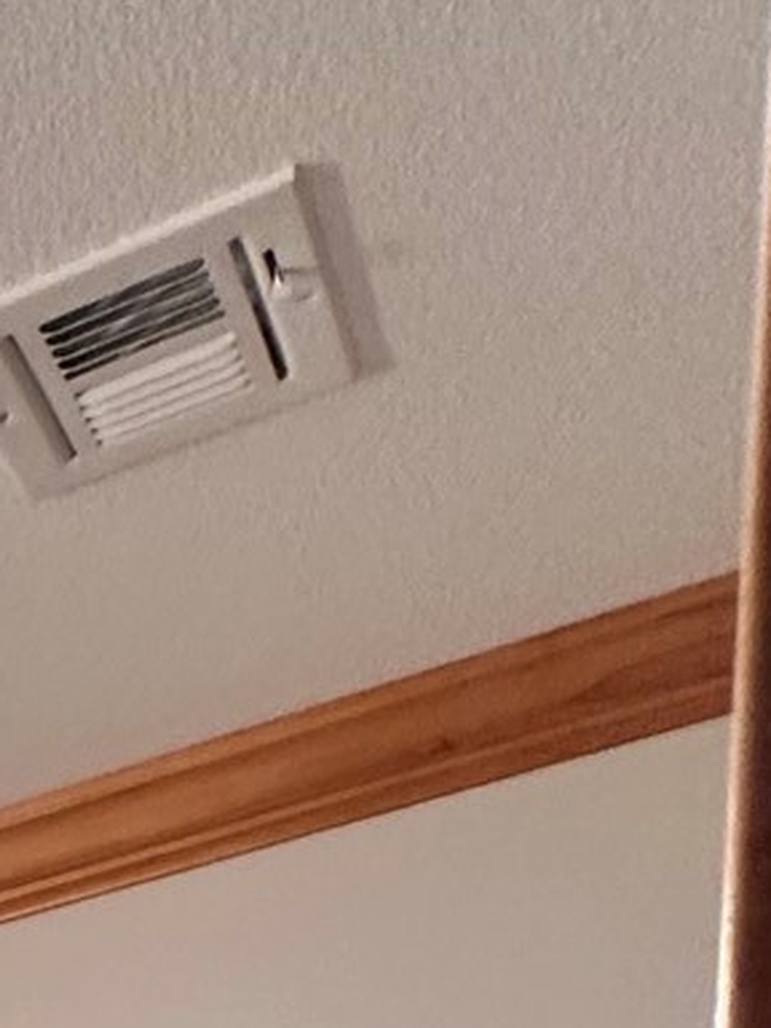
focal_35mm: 70
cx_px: -712
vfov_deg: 18.8
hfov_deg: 16.6
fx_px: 2079
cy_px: 2008
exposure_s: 1/120
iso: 250
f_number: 2.2
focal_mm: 2.22
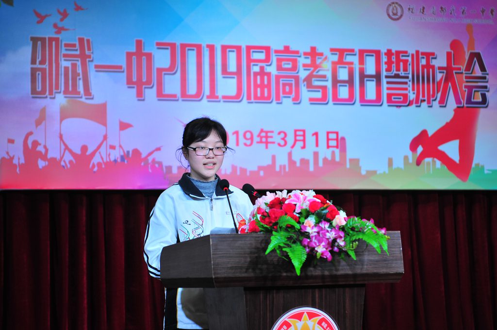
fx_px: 1448
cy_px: 165
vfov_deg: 13.0
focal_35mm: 105
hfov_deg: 19.5
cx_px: 248
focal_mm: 70
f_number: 2.8
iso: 320
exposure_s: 1/160
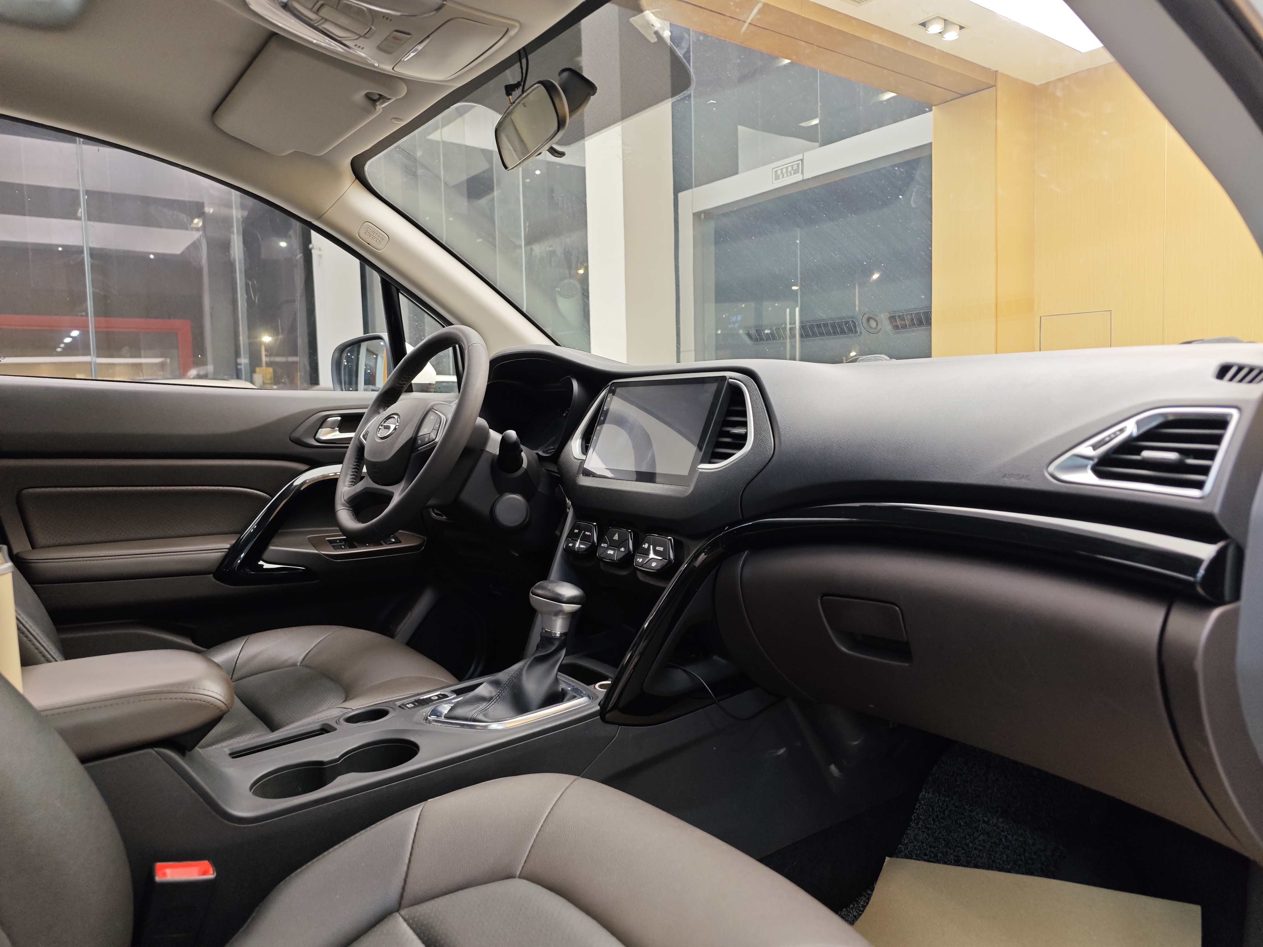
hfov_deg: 73.9
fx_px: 839
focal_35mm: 23
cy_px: 474
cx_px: 632
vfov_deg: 58.9
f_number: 1.9
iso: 400
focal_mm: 8.7
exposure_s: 1/83.3
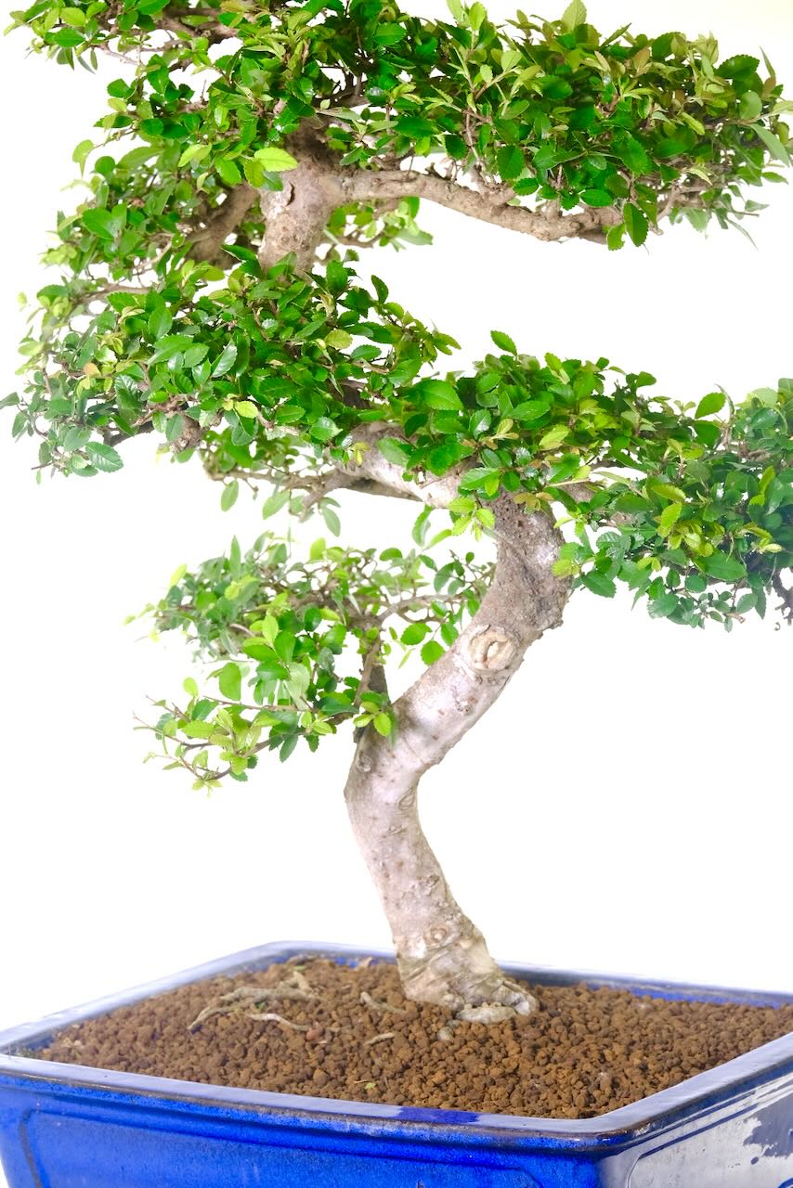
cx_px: 396
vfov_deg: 18.4
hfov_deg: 12.3
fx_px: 3665
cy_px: 594
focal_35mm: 111
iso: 1600
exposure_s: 1/30
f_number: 8
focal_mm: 74.1
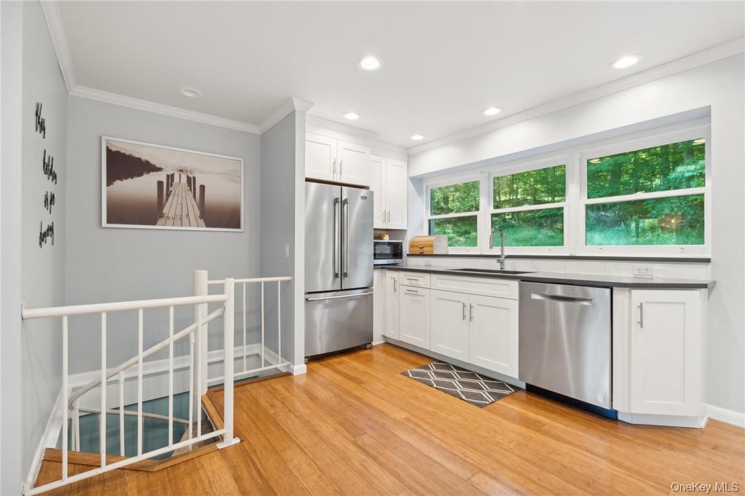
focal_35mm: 16
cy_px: 248
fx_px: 331
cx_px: 372
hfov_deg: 96.8
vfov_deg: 73.7
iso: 400
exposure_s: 1/8
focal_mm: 16
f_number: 8
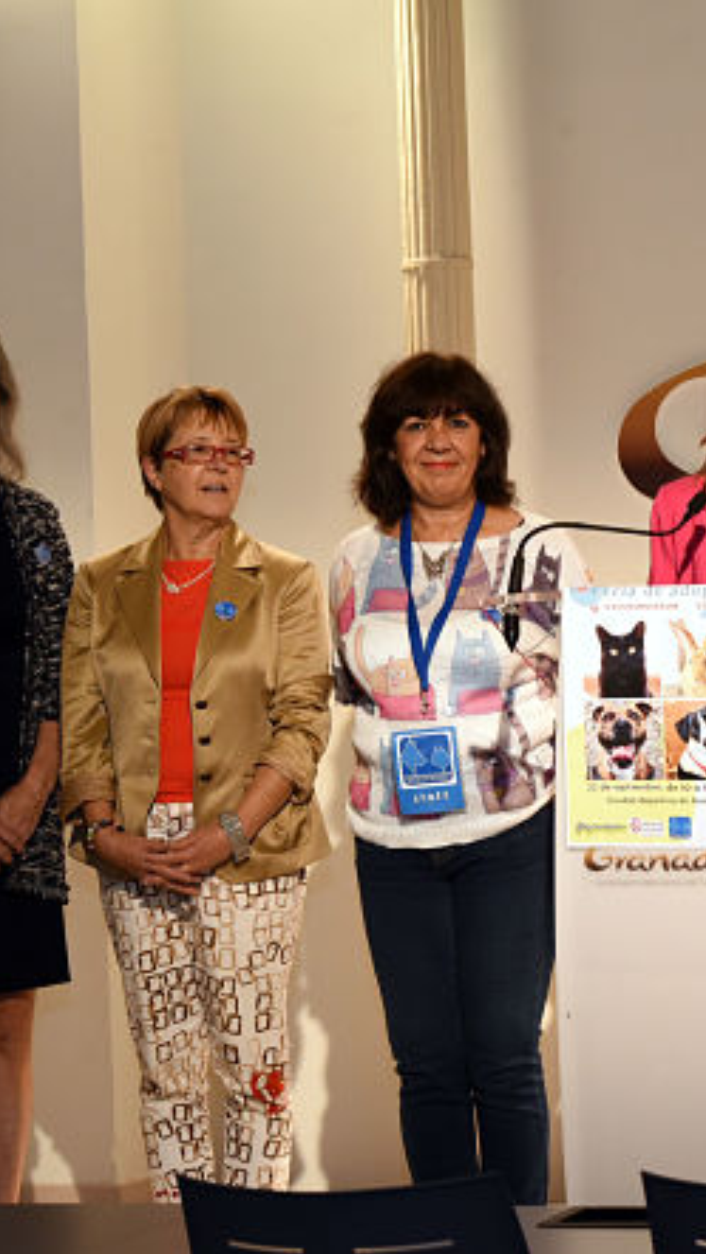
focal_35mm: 123
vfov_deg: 17.4
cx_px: 750
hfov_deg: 9.8
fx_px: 4089
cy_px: 627
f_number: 9
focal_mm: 78
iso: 1600
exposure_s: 1/125
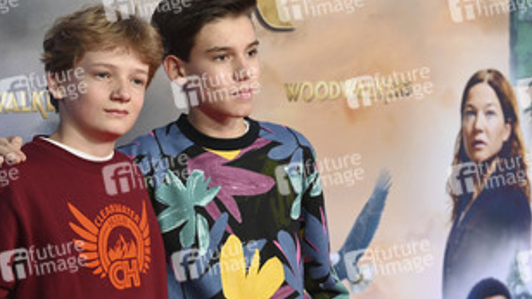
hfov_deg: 18.6
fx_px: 1622
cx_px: 170
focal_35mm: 115
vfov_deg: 10.5
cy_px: 218
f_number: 5.6
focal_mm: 75
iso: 800
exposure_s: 1/160
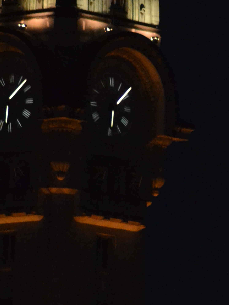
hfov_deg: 2.9
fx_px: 4552
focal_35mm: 516
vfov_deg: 3.8
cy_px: 105
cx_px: 93
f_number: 4.5
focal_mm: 155
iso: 3200
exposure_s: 1/60
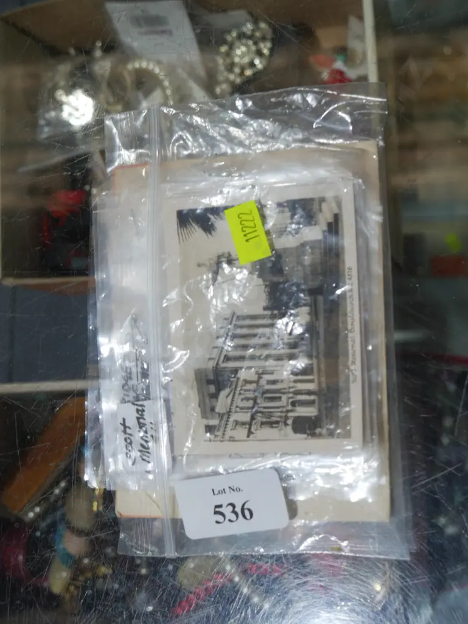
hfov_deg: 29.1
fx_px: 901
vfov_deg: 38.2
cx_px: 234
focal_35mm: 50
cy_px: 312
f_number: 5.3
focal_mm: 25
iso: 200
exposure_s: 1/80
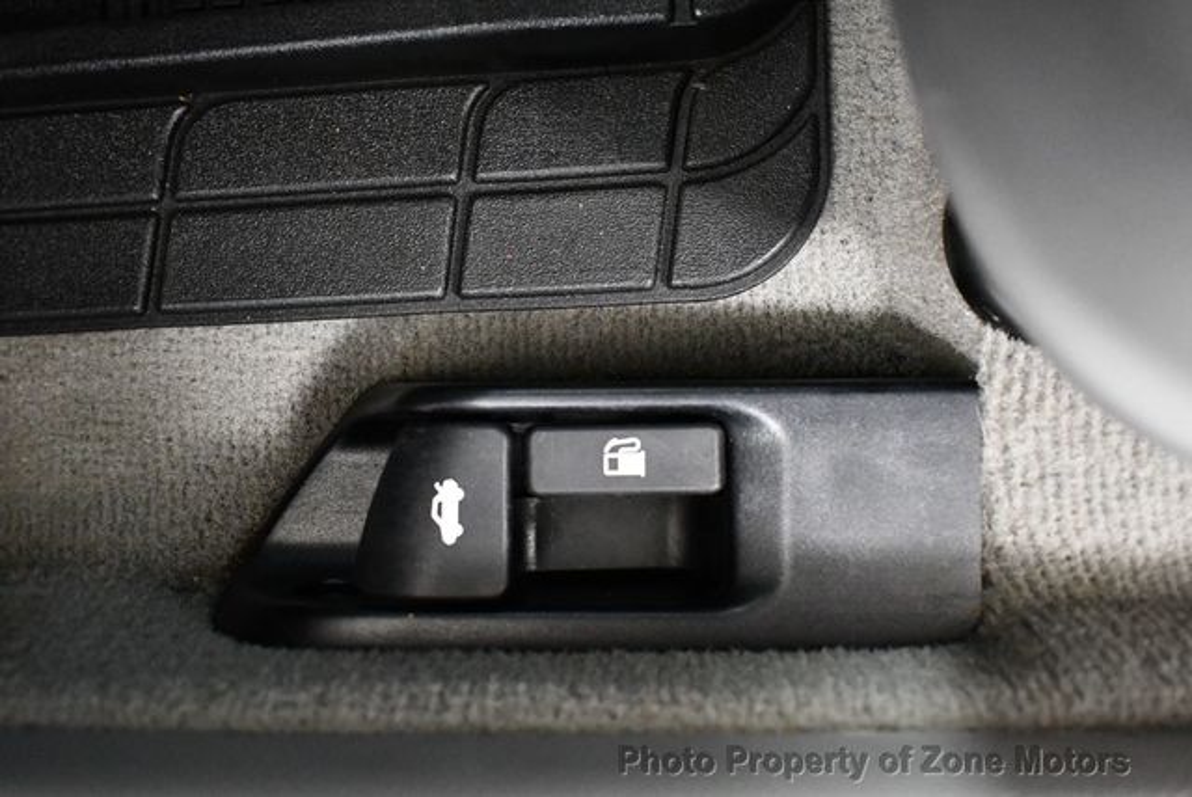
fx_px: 1193
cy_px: 398
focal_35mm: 36
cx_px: 596
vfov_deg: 36.9
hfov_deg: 53.1
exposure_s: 1/60
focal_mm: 18
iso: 5600
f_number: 3.5
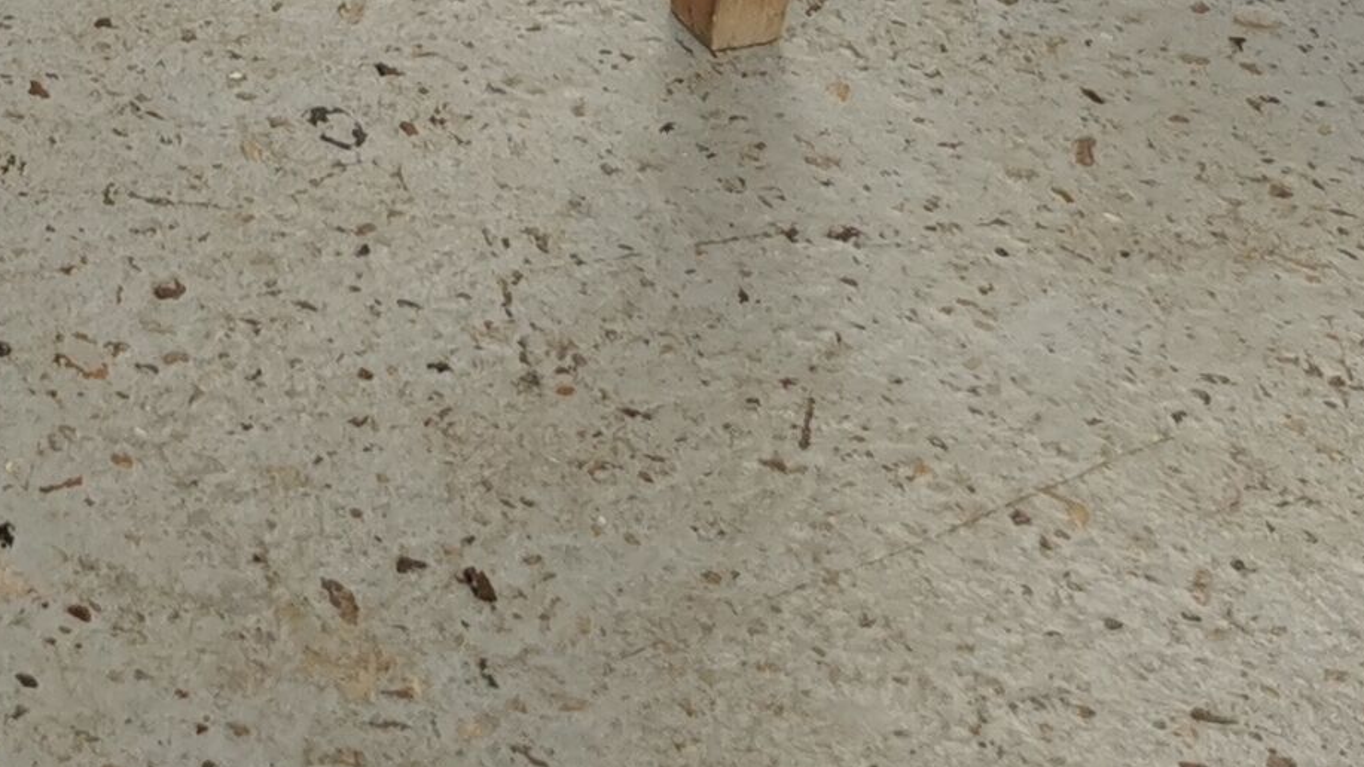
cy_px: -798
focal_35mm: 117
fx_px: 4232
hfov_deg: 16.7
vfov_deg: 9.6
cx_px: -660
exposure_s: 1/141
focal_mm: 5.58
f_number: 1.8
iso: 50
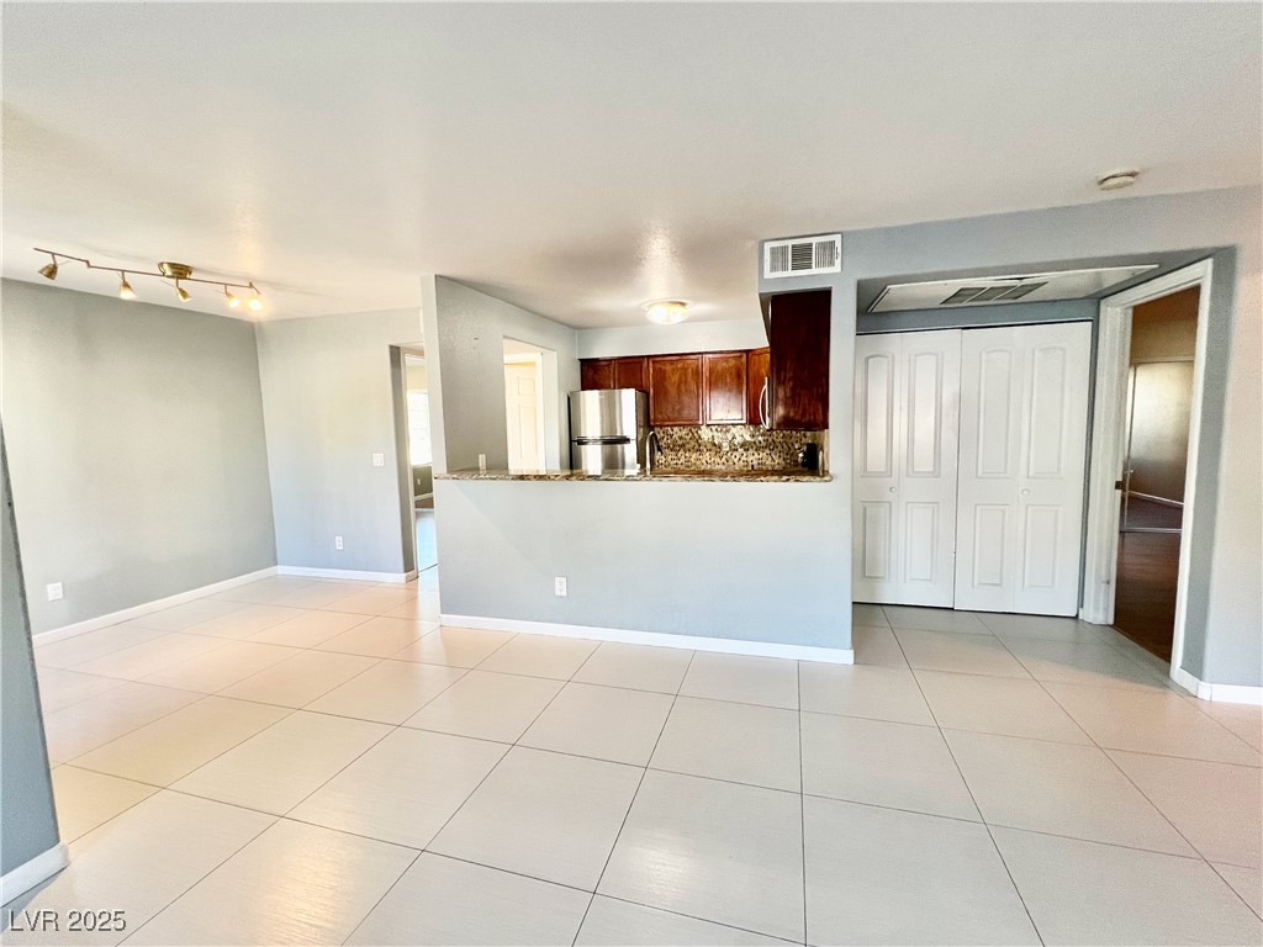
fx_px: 474
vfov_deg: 89.9
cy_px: 474
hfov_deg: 106.2
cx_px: 632
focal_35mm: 13
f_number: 1.8
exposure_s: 1/120
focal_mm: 1.57
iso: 250
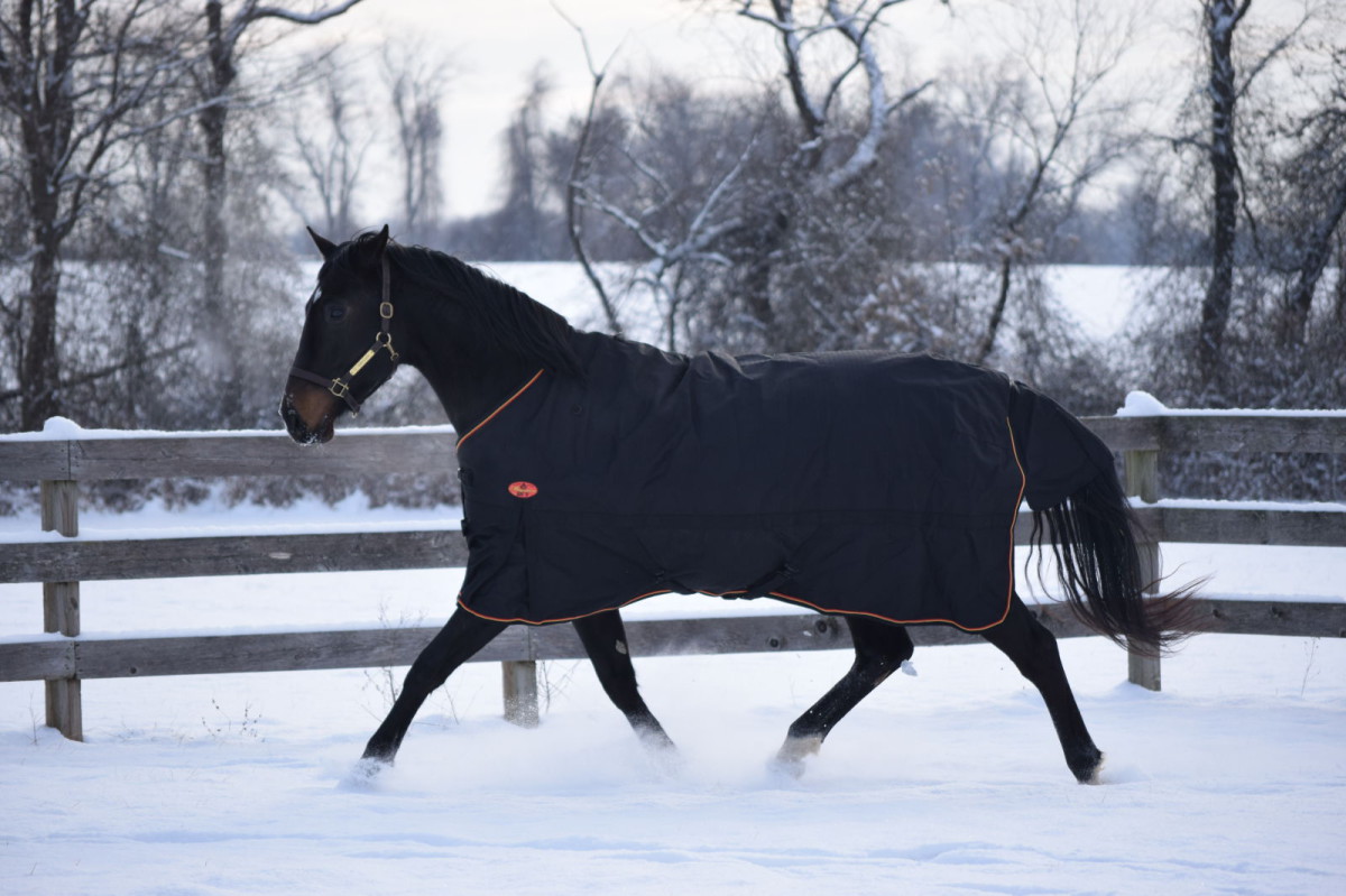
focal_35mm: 174
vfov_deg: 7.9
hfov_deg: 11.8
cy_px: 448
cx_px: 673
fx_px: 6503
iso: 400
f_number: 5
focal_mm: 116
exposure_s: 1/1250
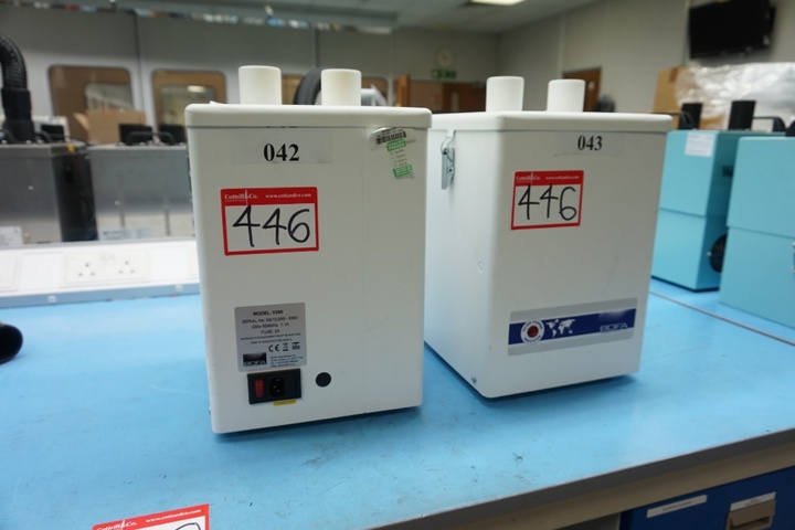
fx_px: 530
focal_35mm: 24
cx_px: 398
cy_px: 265
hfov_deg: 73.7
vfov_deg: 53.1
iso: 400
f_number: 4
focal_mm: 16
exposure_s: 1/160
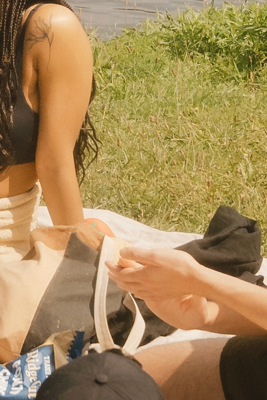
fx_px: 2426
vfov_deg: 9.4
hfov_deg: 6.3
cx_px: -79
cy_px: -28
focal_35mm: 218
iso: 640
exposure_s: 1/4000
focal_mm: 24
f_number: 4.5
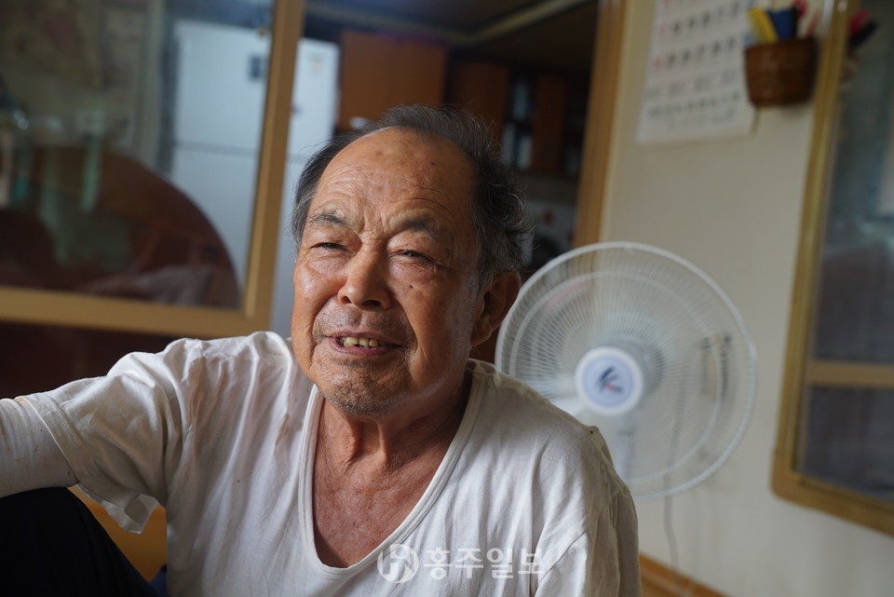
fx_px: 1118
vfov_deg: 29.9
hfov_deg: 43.6
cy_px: 298
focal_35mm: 45
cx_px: 447
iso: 640
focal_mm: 45
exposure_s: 1/160
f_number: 4
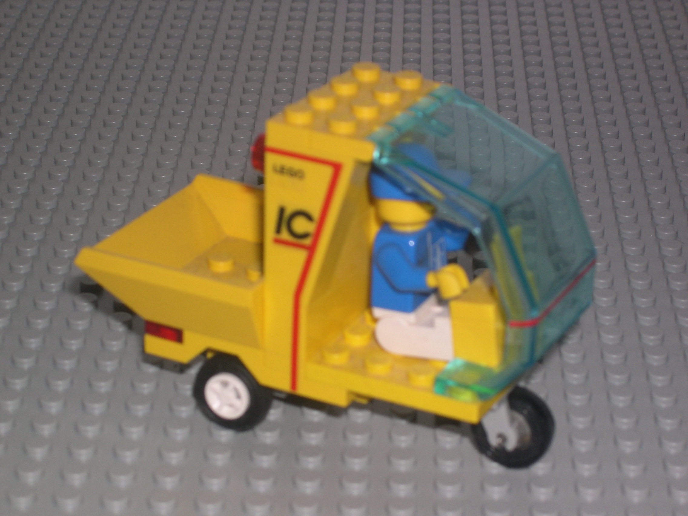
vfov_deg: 14.5
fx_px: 2027
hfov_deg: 19.3
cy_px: 258
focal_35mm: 102
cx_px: 344
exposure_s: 1/60
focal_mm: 21.6
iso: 100
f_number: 13
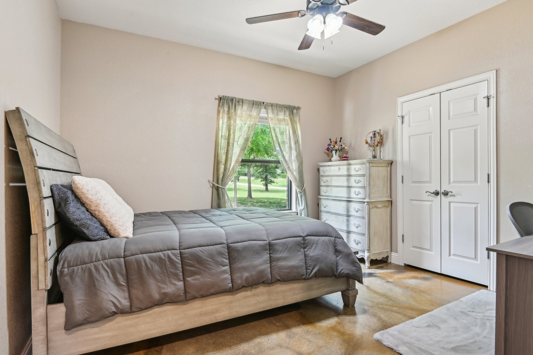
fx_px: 281
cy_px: 178
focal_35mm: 19
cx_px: 266
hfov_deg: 86.9
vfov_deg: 64.5
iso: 400
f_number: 8
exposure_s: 1/6
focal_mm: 19
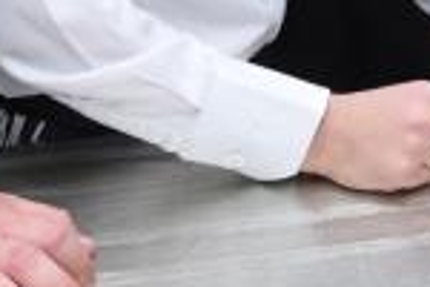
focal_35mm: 150
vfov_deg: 8.4
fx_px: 1792
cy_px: -400
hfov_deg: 12.9
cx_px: 654
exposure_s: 1/125
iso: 640
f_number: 4.5
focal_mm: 22
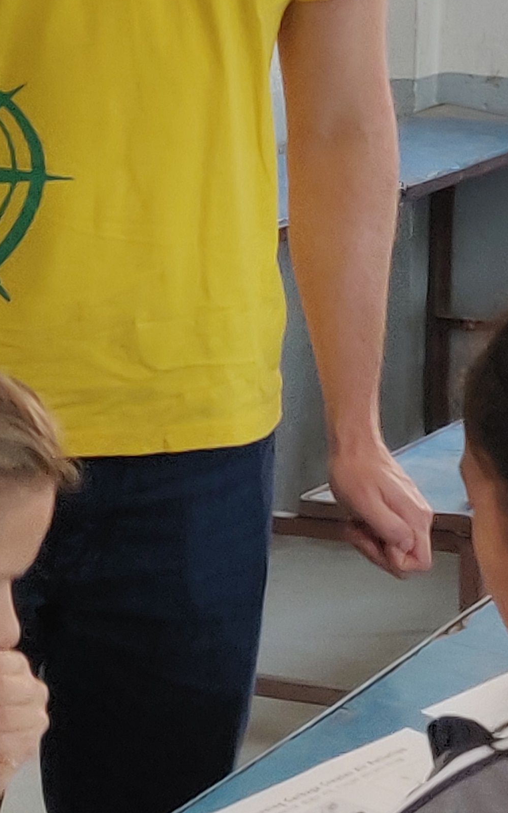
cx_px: 471
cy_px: 74
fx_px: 1684
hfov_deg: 16.9
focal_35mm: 76
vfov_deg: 26.2
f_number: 1.7
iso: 100
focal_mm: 4.25
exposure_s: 1/33
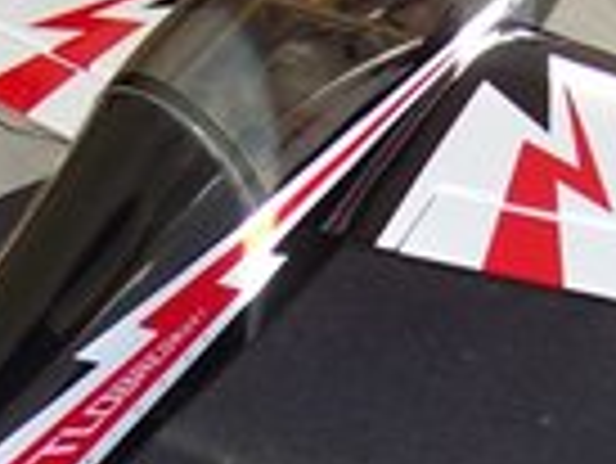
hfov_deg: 18.7
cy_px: 423
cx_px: 333
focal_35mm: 105
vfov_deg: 14.0
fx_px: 1870
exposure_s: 1/30
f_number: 2.8
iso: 64
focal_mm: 5.85
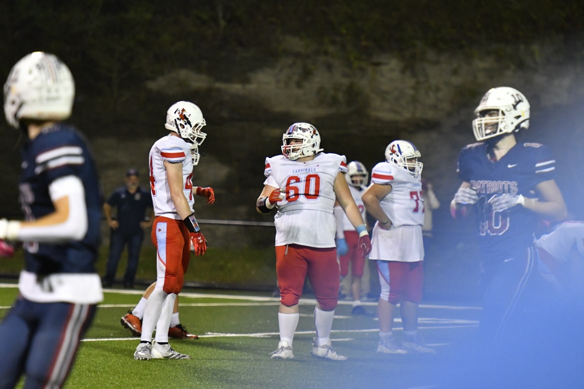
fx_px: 4015
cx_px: 292
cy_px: 194
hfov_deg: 8.3
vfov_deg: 5.6
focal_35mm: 248
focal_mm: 165
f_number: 2.8
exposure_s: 1/1000
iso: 6400
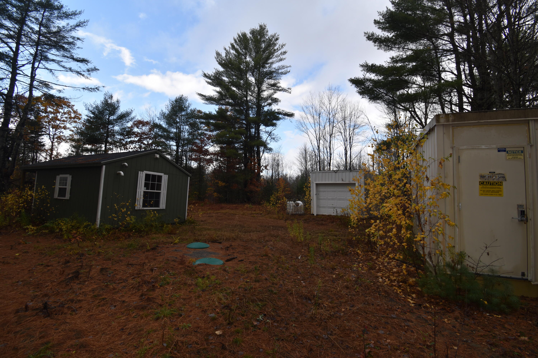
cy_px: 179
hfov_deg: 100.4
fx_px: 224
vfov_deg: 77.3
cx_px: 269
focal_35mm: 15
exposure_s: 1/200
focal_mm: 10
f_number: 7.1
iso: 100
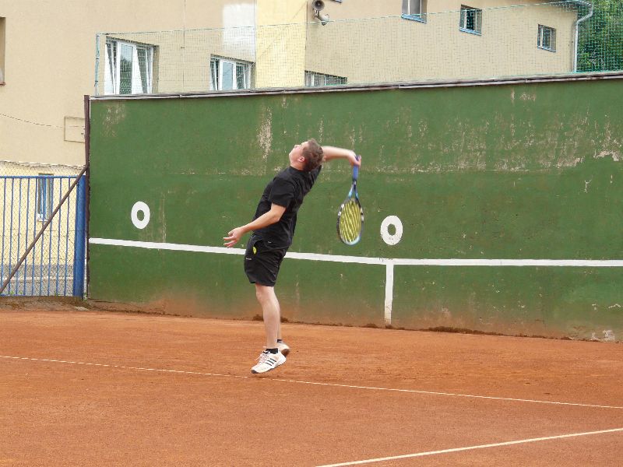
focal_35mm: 99
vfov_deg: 14.9
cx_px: 312
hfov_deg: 19.8
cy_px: 234
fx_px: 1782
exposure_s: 1/200
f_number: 4
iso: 160
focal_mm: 16.2
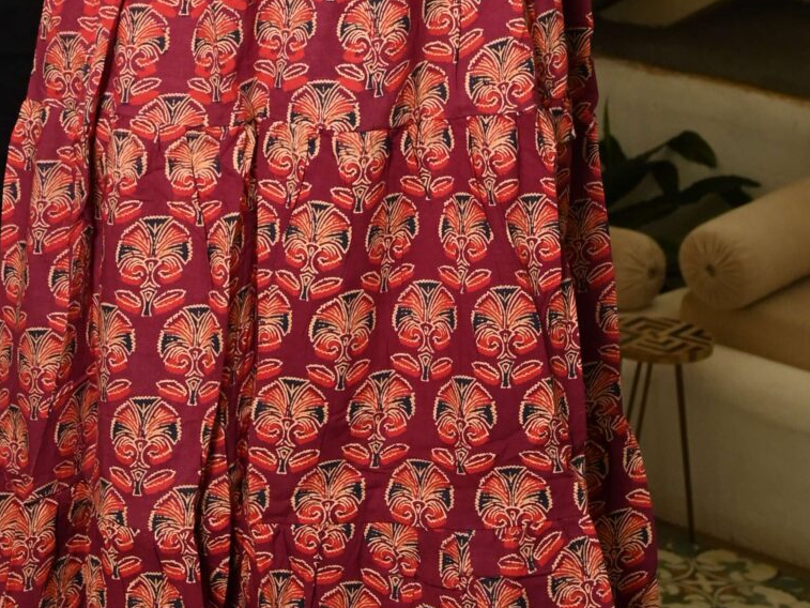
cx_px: 119
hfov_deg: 16.7
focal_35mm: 117
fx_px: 2738
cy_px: -134
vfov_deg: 12.4
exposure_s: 1/160
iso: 640
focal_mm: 36
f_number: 8
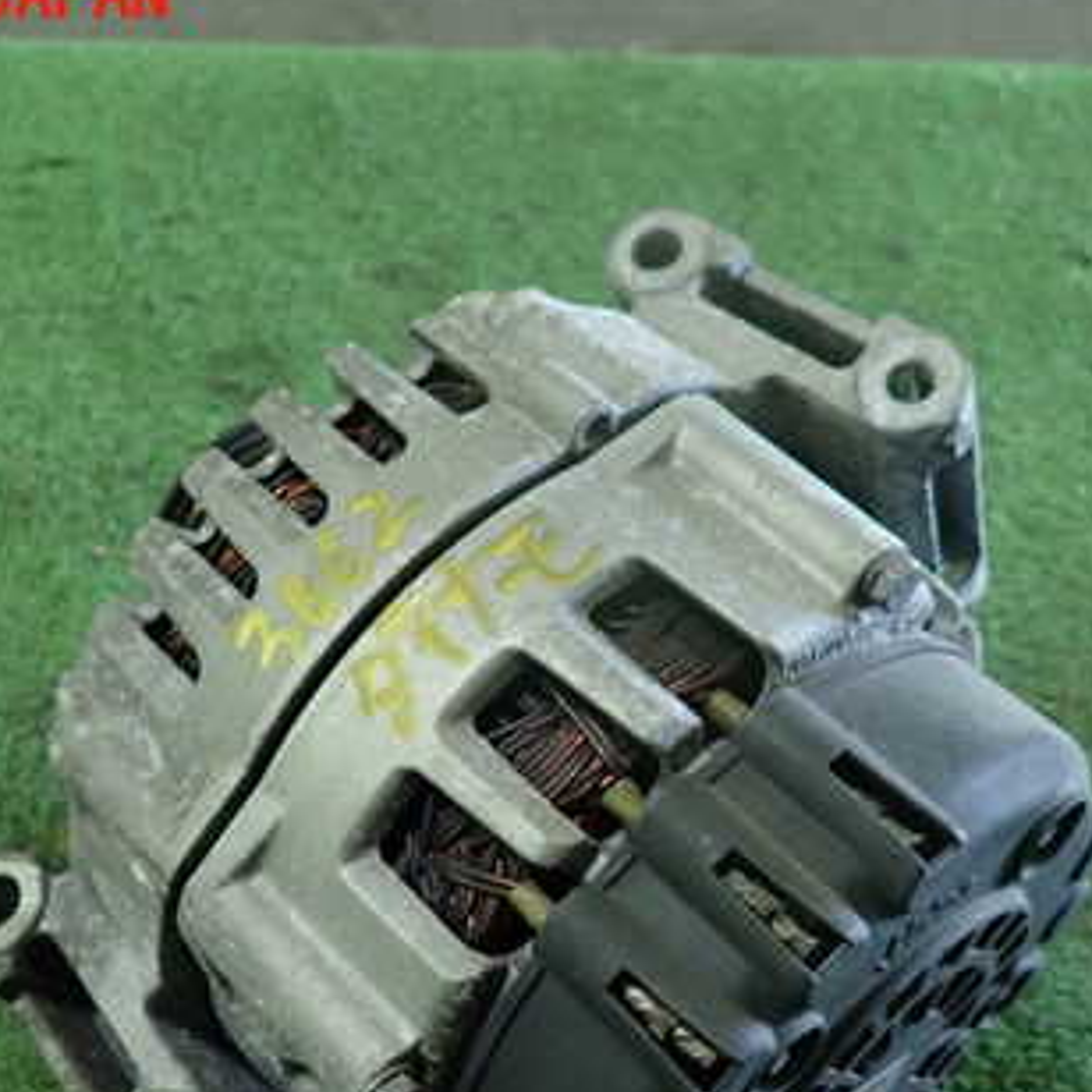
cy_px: 748
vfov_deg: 38.6
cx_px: 589
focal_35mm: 43
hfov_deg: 39.1
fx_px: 1535
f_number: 2
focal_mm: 4.5
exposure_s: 1/30
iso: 250
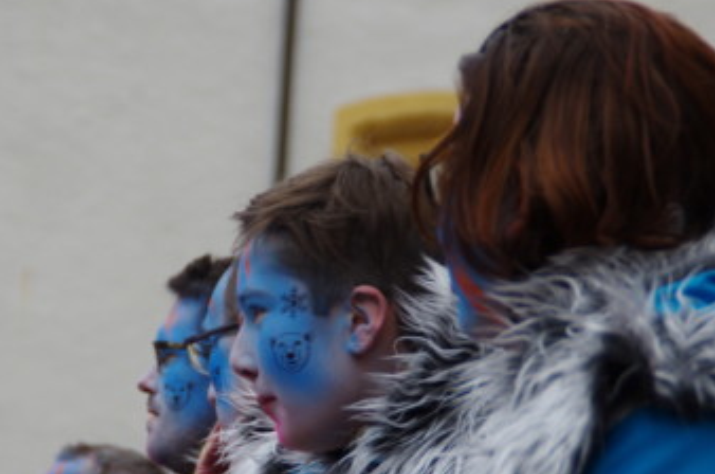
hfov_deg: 9.0
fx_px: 4534
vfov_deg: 6.0
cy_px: 335
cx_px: 271
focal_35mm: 229
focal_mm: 103
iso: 200
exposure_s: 1/125
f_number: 5.6
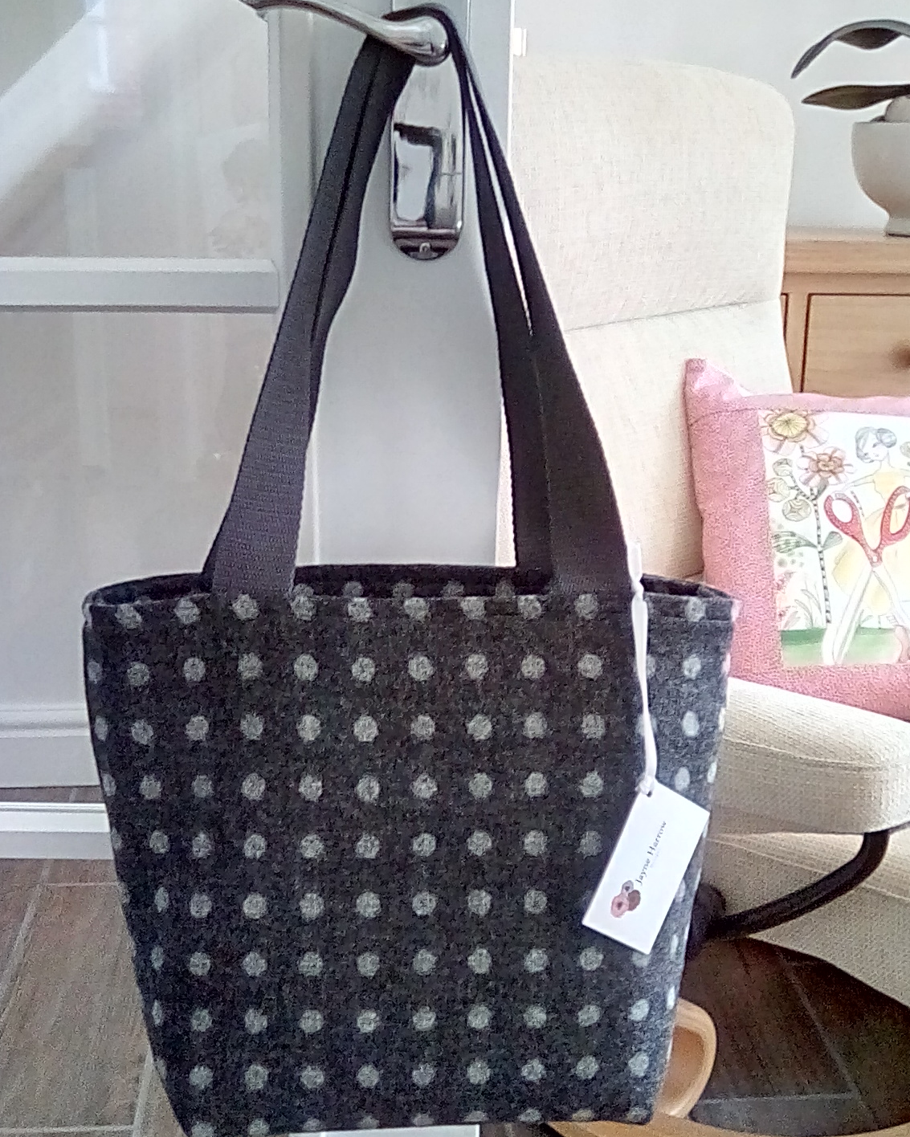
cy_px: 613
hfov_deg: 34.9
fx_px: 1447
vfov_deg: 42.9
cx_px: 463
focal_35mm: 43
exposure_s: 1/30
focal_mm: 3.1
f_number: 2.8
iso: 262
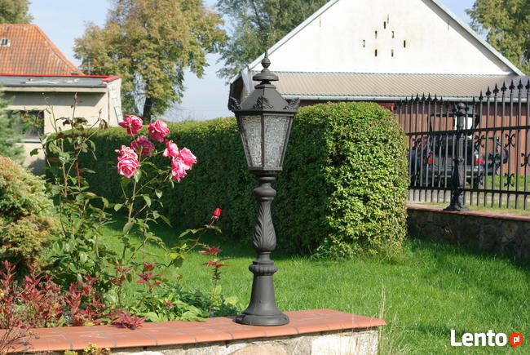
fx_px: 1105
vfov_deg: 18.2
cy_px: 178
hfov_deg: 27.0
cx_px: 265
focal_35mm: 75
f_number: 11
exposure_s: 1/500
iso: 800
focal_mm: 50
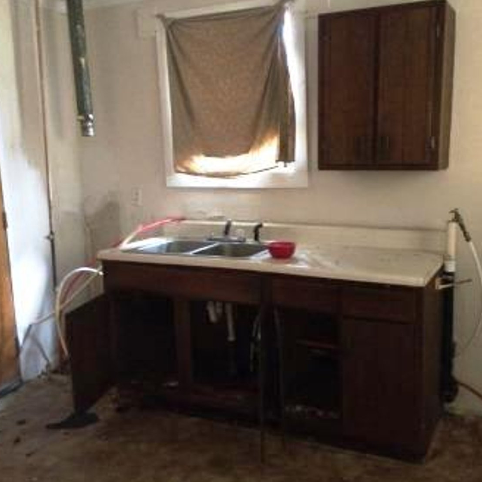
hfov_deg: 47.0
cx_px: 284
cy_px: 242
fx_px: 551
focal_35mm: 35
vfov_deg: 47.2
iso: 640
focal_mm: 4.15
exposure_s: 1/15
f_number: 2.2
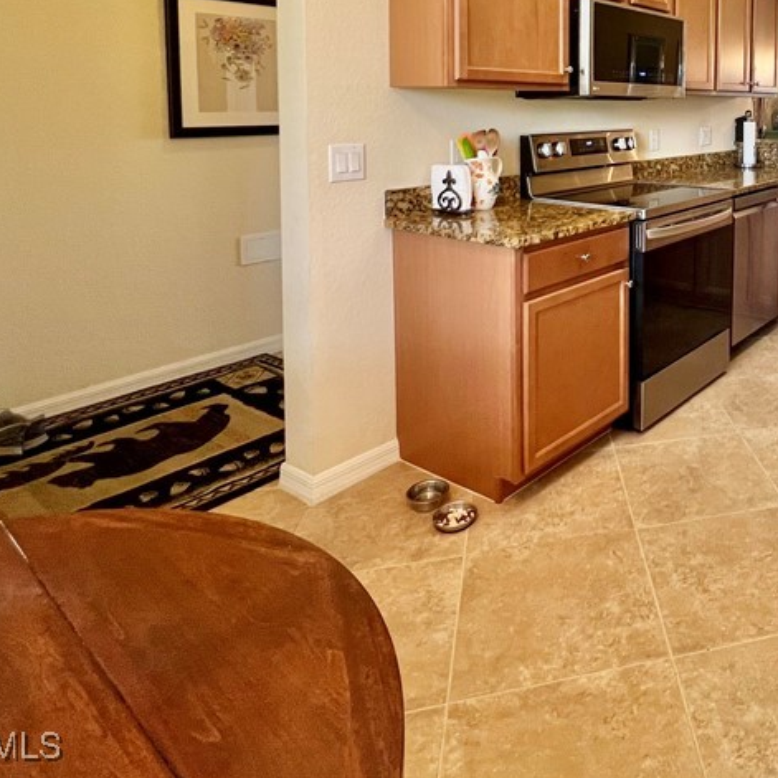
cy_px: 149
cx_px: 705
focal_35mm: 25
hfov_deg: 54.5
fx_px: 636
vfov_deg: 57.9
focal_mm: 1.57
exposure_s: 1/60
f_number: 1.8
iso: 125
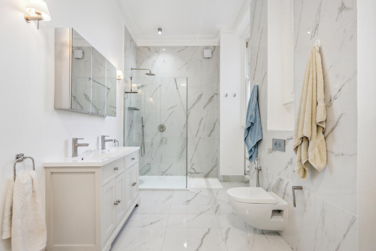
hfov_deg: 96.7
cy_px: 126
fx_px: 167
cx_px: 188
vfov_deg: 73.8
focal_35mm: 16
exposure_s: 1/50
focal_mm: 16
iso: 1000
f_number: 9
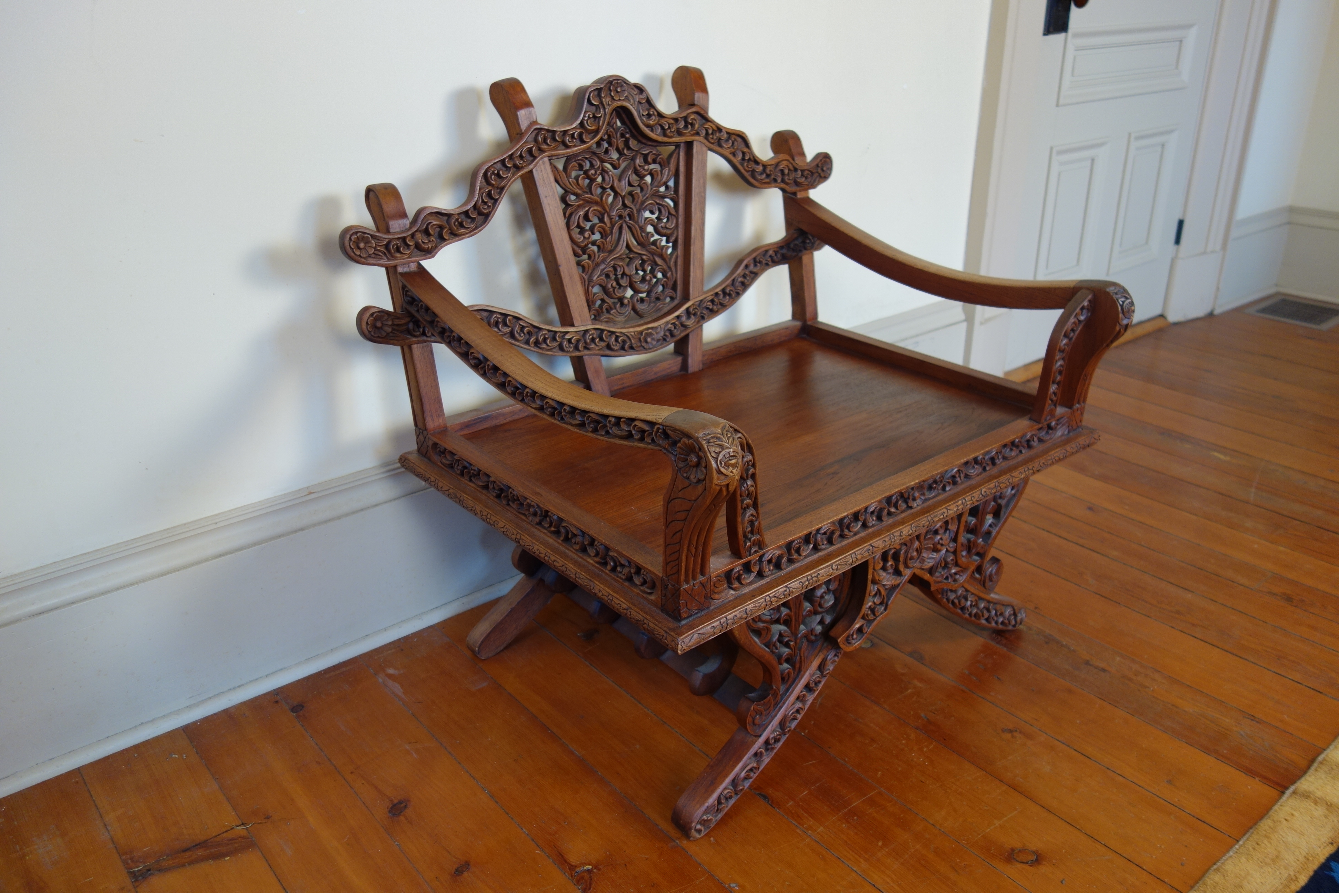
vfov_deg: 46.4
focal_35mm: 28
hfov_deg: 65.5
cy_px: 446
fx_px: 1041
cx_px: 670
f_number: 1.8
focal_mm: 10.4
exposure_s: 1/100
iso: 125
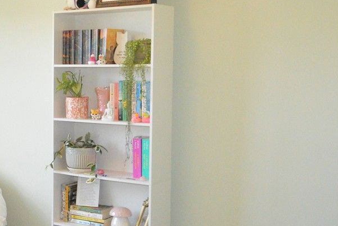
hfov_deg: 28.4
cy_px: 115
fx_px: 591
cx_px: -52
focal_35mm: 63
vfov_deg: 21.6
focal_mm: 14
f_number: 5
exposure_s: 1/200
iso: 3200
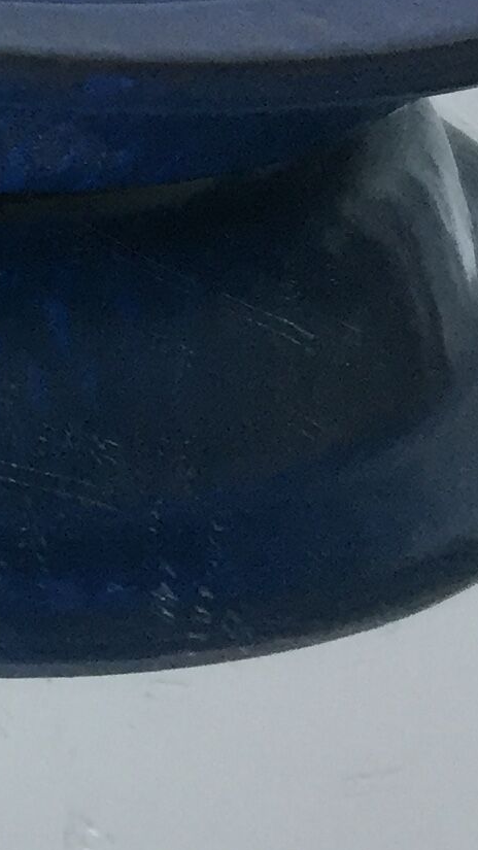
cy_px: -215
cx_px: -833
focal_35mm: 125
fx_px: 2817
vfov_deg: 16.3
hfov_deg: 8.5
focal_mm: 4.15
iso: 100
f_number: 2.2
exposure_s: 1/33
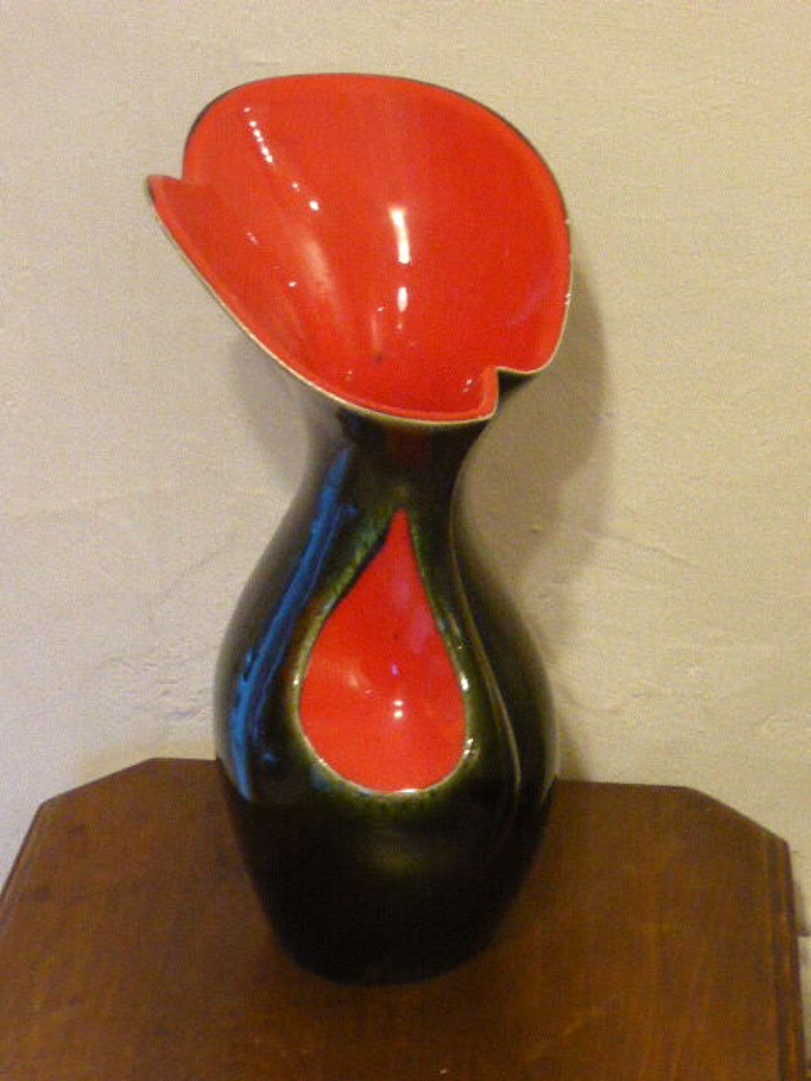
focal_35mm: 79
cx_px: 406
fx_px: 2468
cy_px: 540
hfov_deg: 18.7
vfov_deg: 24.7
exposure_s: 1/15
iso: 1600
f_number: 5
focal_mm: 13.3
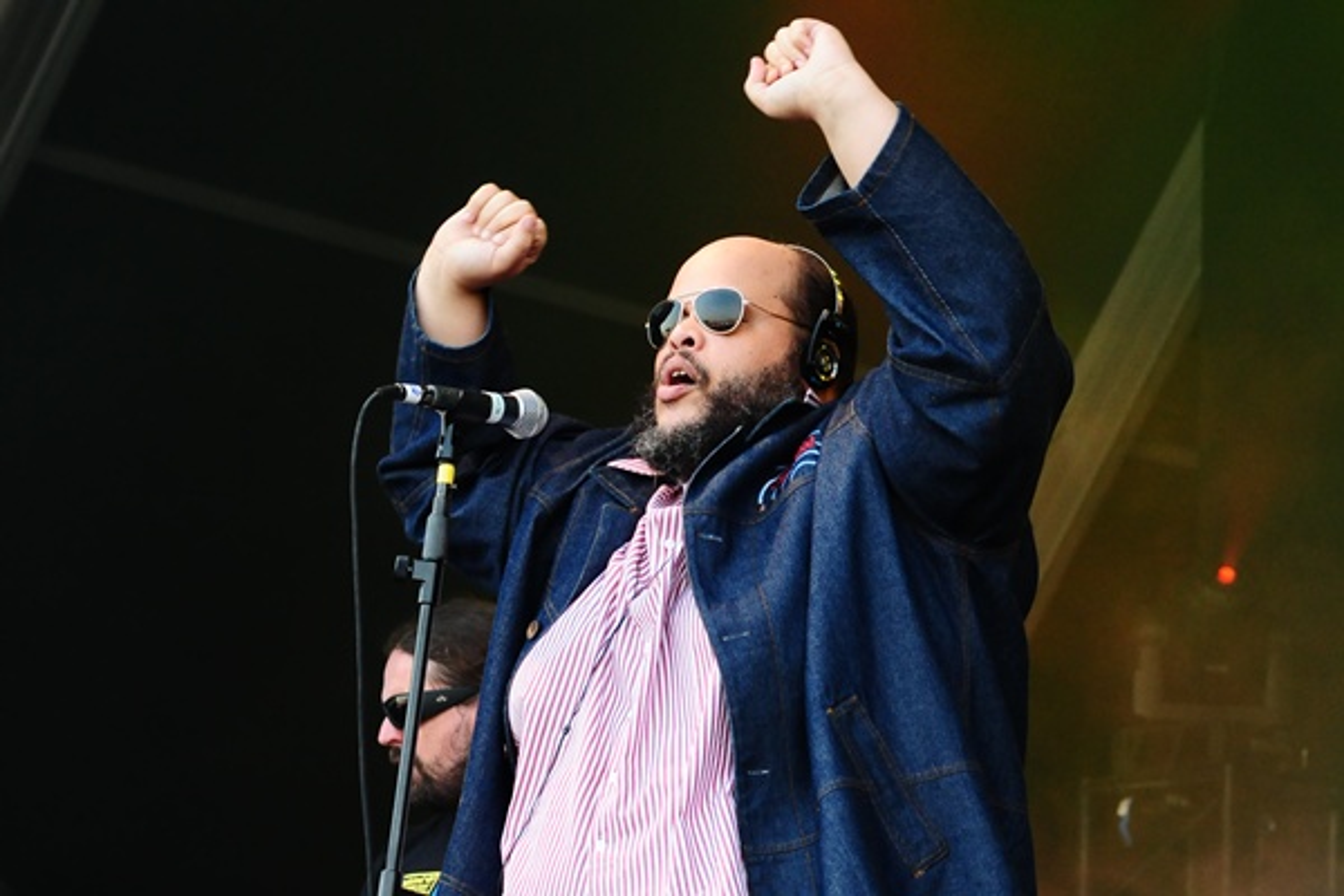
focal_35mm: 120
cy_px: 448
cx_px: 672
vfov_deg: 11.4
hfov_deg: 17.1
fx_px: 4480
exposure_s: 1/320
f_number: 5.6
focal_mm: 80
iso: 1000
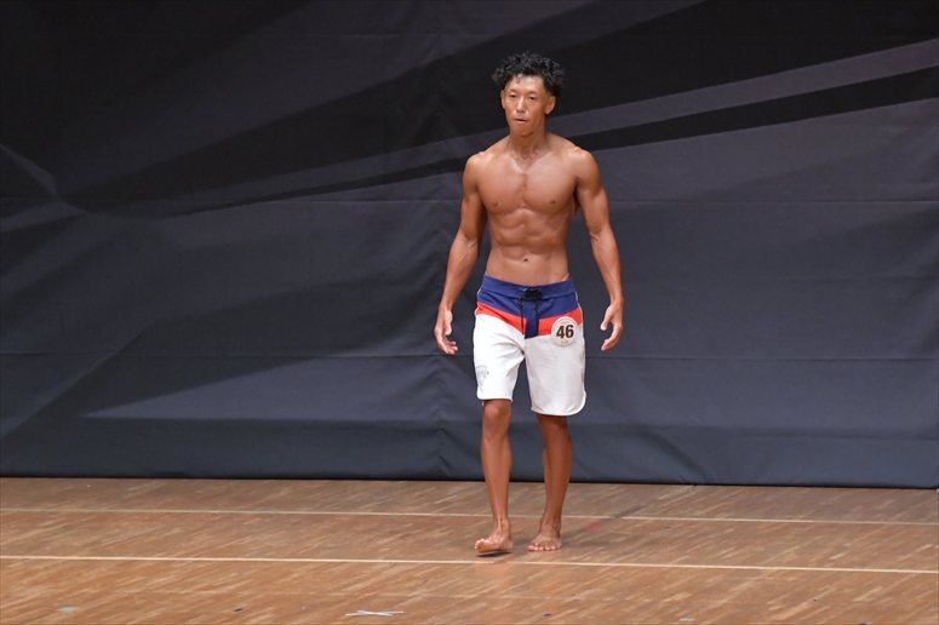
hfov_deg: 7.2
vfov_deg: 4.8
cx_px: 470
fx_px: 7430
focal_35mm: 285
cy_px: 312
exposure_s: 1/400
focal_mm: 190
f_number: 5.6
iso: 6400
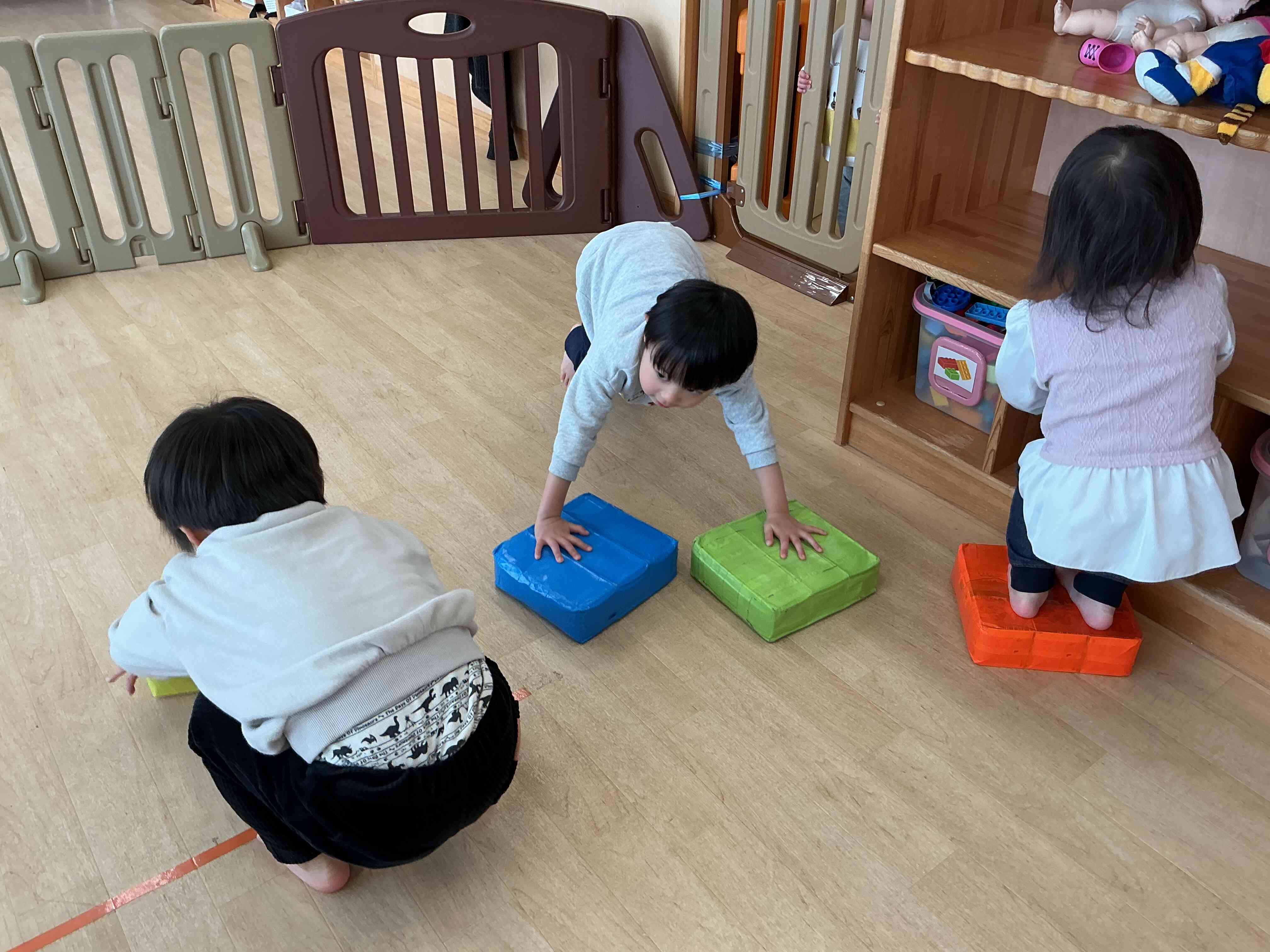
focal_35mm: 29
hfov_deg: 61.7
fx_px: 1064
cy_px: 476
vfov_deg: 48.2
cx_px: 635
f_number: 1.8
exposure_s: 1/120
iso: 25
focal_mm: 3
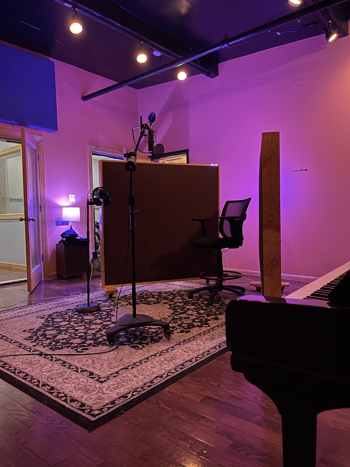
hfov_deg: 53.1
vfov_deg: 67.3
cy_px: 234
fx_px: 350
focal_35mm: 26
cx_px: 175
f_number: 1.6
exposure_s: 1/15
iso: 640
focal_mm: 5.1
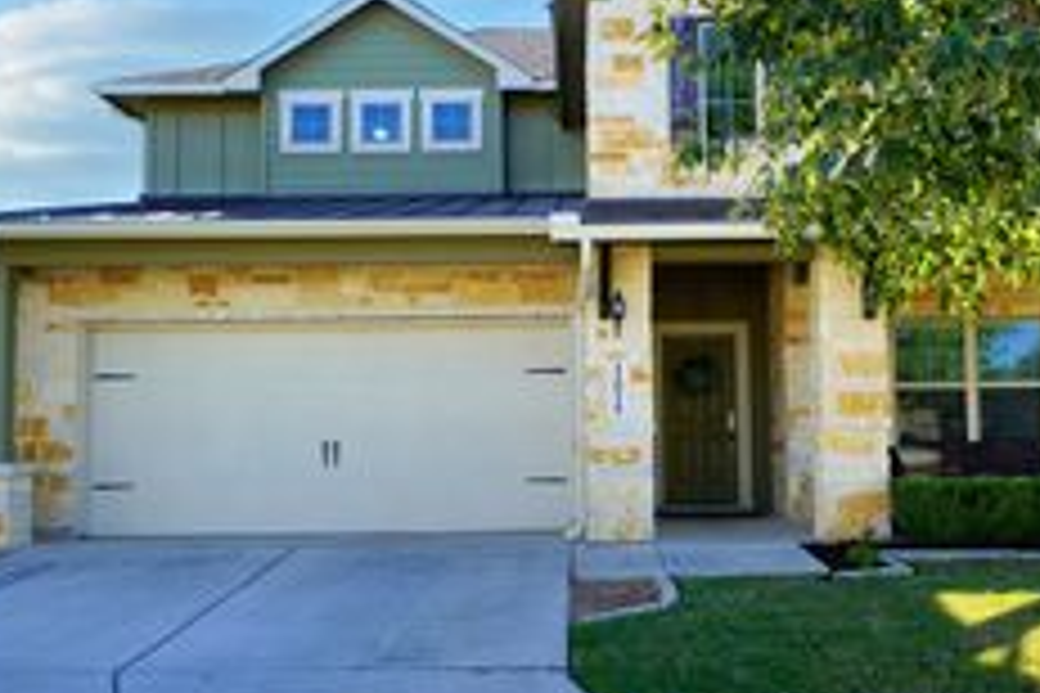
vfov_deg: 34.2
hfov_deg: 49.4
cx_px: 599
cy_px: 364
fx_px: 1127
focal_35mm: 39
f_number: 7.1
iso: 100
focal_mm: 18
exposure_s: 1/100
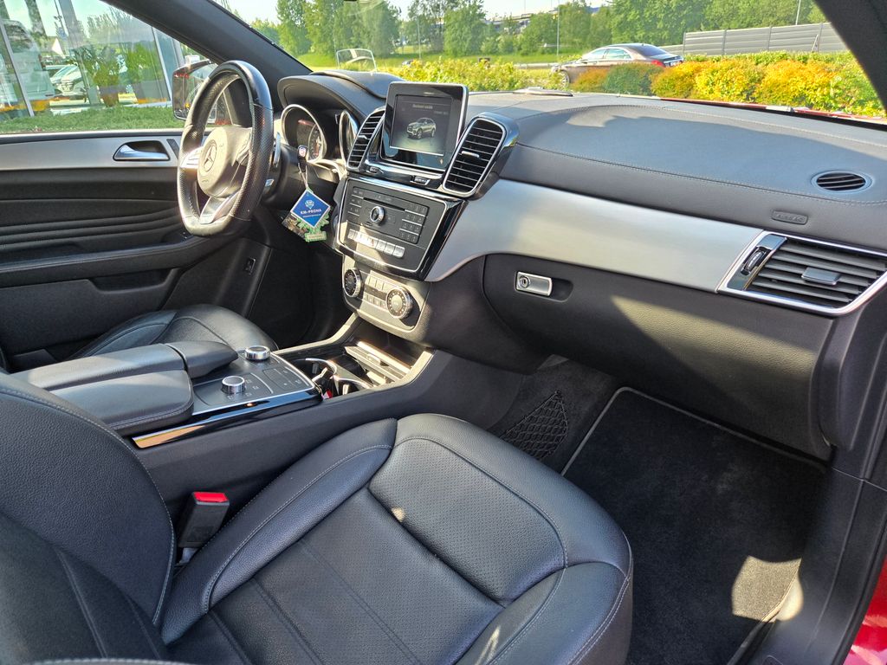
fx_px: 589
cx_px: 444
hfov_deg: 73.9
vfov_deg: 58.9
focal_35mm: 23
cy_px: 332
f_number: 1.8
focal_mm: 5.4
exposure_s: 1/508
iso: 160
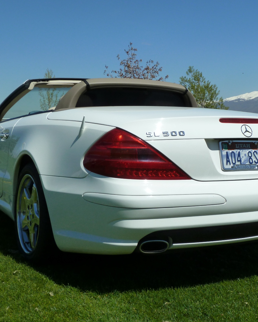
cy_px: 163
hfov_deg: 30.8
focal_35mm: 49
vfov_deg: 38.0
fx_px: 468
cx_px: 134
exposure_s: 1/640
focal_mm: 6.1
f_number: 5.6
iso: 125
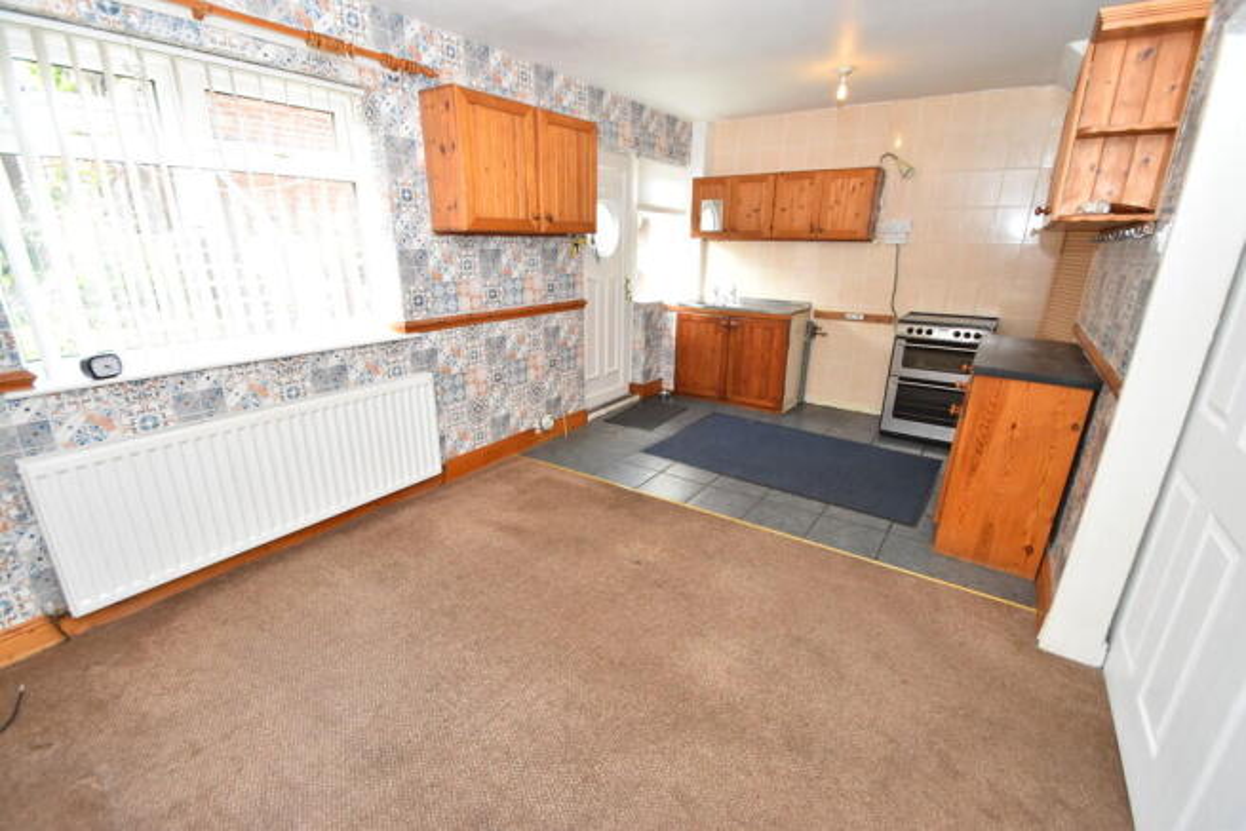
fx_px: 519
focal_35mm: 15
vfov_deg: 77.4
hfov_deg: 100.4
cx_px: 623
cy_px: 416
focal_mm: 10
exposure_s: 1/100
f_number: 5
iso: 800
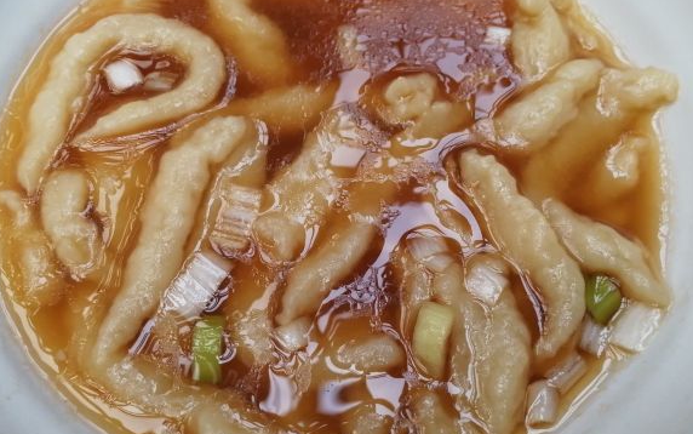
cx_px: 346
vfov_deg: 36.3
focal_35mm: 35
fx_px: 661
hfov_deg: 55.3
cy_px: 218
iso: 100
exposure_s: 1/50
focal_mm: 3.95
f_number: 4
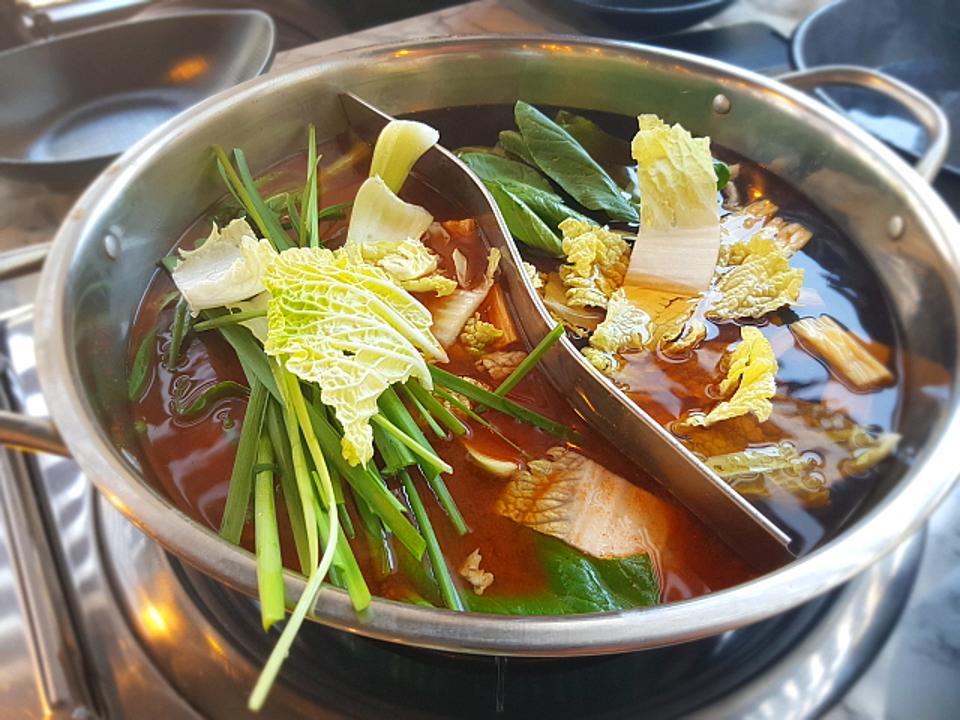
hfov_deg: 67.3
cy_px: 360
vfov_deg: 53.1
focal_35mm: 26
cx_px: 480
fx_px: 721
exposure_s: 1/60
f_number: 1.7
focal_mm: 4.3
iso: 50
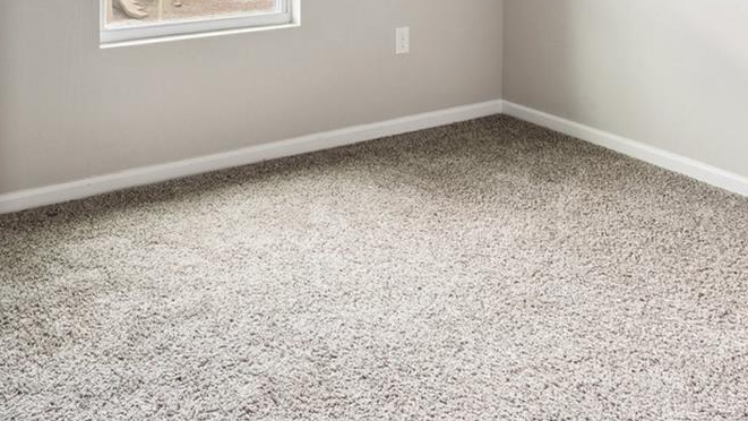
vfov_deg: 26.5
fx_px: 754
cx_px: 256
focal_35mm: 38
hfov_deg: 51.9
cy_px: -127
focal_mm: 10
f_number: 8
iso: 200
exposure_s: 1/4
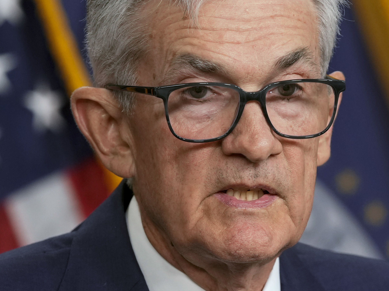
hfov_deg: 2.7
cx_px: 324
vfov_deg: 2.0
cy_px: 200
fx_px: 8260
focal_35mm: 735
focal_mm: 200
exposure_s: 1/320
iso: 1250
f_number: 3.2
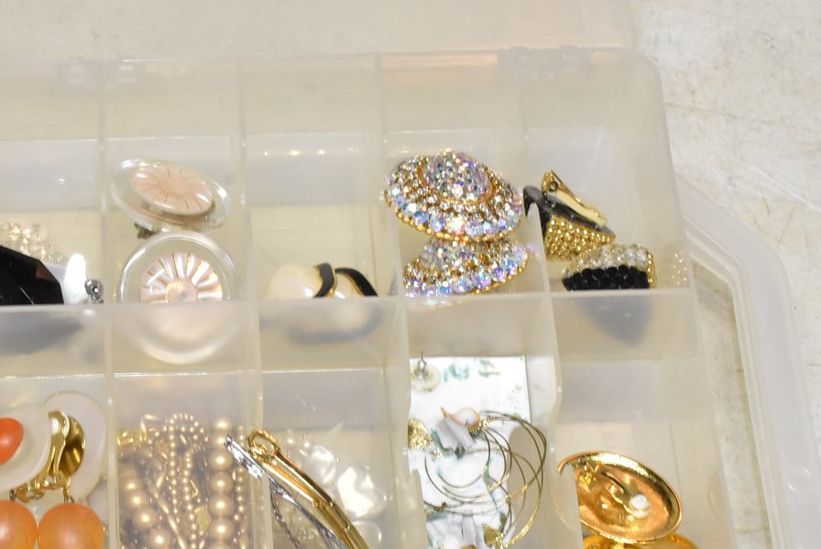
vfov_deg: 14.9
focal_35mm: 91
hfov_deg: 22.0
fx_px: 2077
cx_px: 139
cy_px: 495
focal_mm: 32
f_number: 18
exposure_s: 1/40
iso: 1600
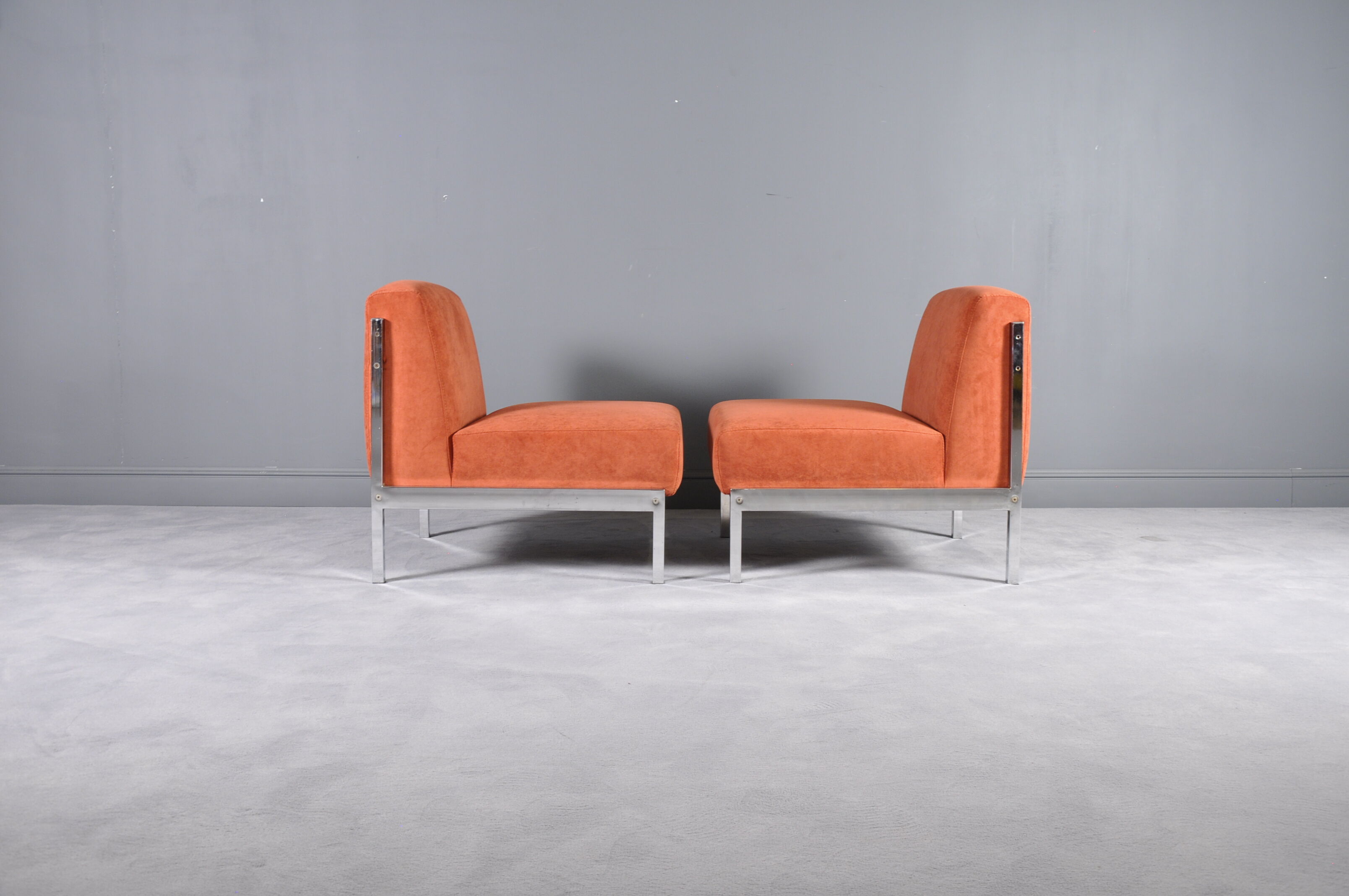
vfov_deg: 35.4
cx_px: 674
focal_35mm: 38
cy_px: 448
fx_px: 1403
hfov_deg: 51.3
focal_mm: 25
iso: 400
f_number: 8
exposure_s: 1/5
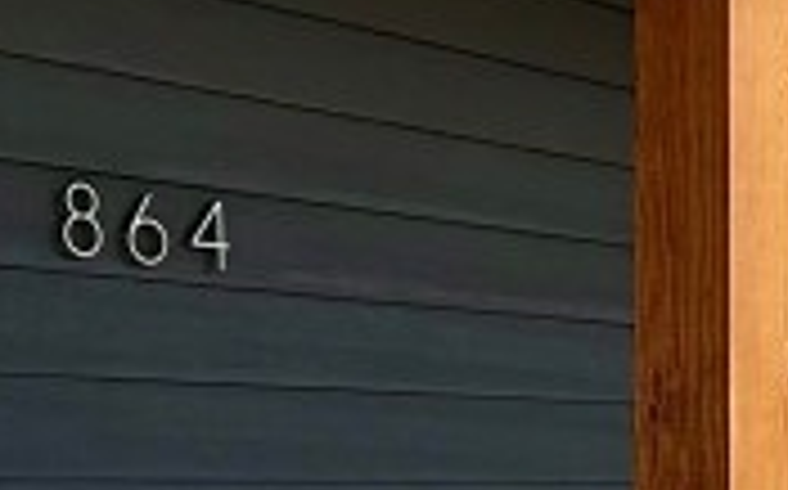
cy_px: 477
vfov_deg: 14.8
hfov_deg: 23.8
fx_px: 1867
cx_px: 446
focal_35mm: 87
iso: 50
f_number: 2.2
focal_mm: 2.22
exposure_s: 1/2410
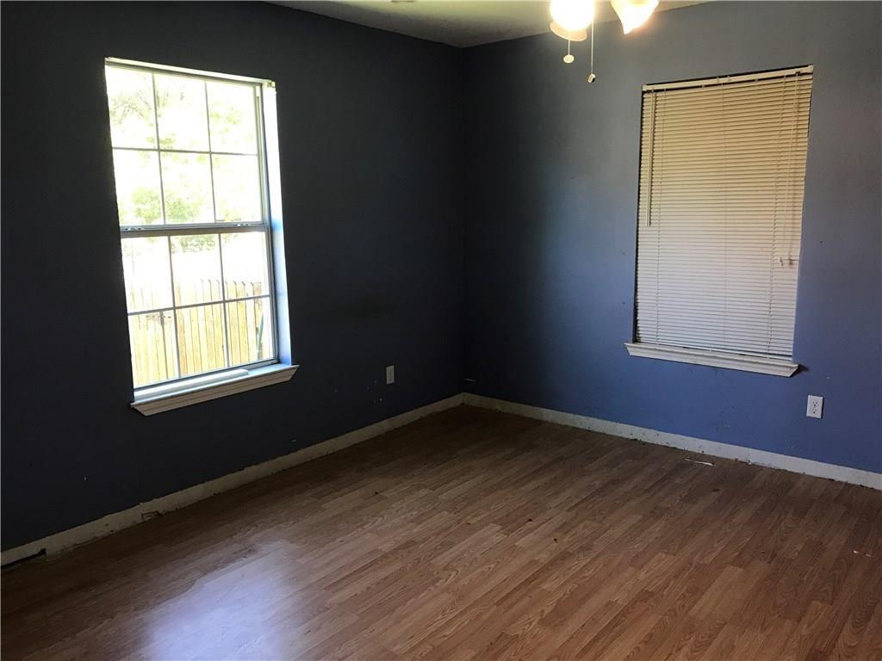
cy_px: 330
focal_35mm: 28
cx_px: 441
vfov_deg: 49.7
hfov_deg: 63.4
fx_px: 713
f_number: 1.8
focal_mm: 3.99
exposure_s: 1/30
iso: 40
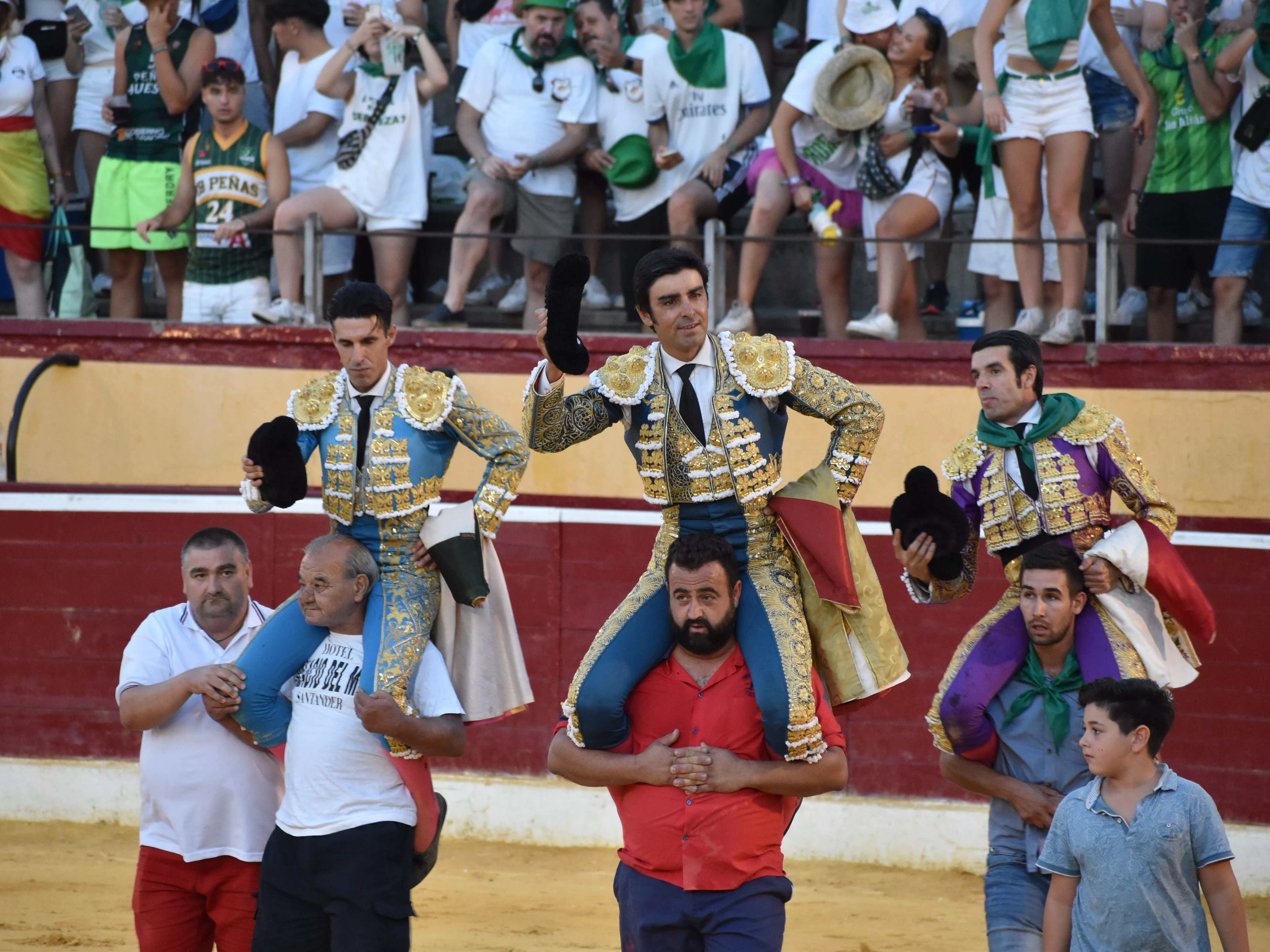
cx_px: 582
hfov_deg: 7.2
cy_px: 476
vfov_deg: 5.4
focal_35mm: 276
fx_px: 10125
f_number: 5
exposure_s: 1/125
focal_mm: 170
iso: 1600
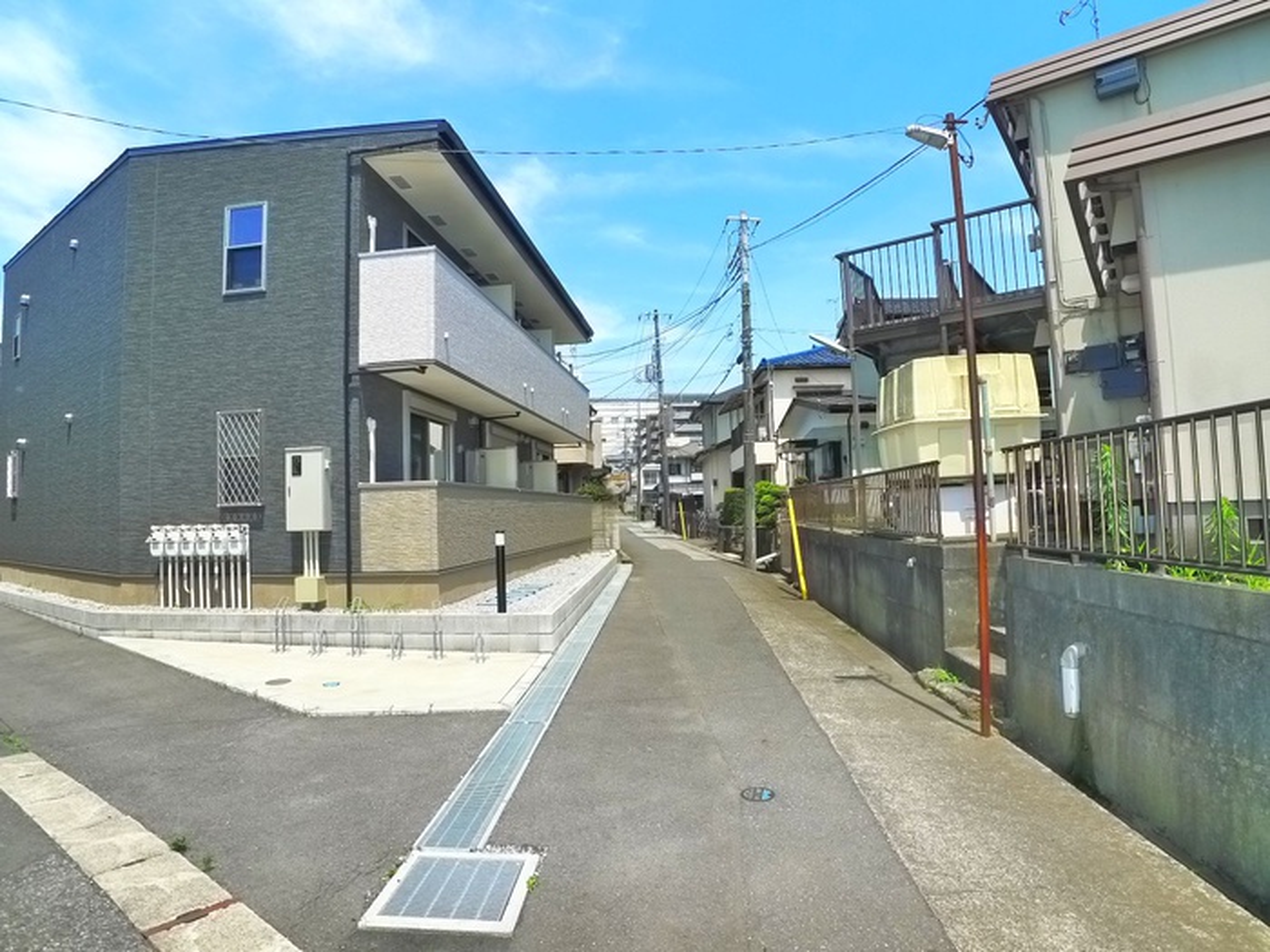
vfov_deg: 56.8
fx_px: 881
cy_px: 476
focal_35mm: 24
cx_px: 635
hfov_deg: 71.6
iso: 400
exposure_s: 1/500
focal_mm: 5.1
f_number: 4
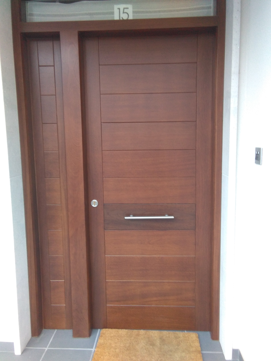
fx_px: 292
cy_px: 180
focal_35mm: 28
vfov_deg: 63.4
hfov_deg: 49.7
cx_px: 136
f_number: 2.2
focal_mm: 2.34
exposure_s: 1/30
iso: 100
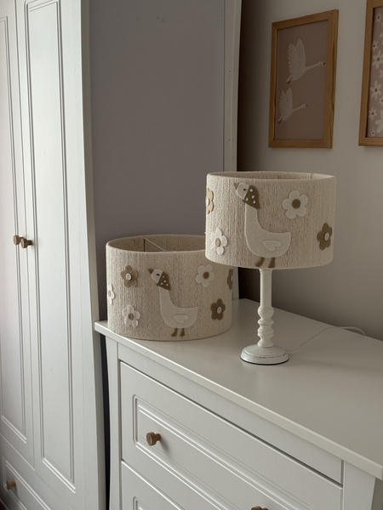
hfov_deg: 30.3
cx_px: 192
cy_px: 255
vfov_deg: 39.7
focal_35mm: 48
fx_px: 708
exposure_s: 1/60
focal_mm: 6.76
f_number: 1.78
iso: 125
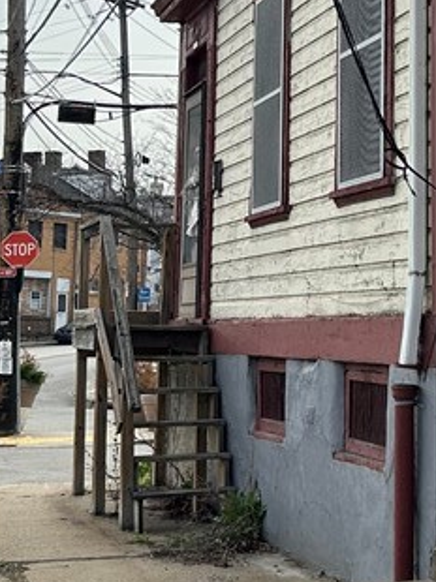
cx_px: 374
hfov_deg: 17.0
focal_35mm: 86
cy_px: 141
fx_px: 1446
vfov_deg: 22.5
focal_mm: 5.7
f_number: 1.5
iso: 50
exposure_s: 1/3257
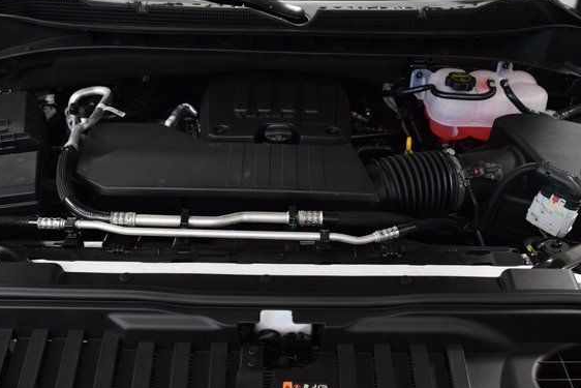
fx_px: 662
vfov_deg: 32.6
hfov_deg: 47.4
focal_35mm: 41
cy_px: 191
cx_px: 275
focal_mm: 24
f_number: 4
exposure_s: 1/60
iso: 1600
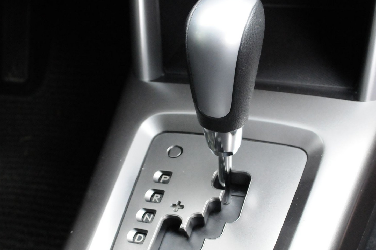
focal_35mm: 62
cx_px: 207
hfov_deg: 32.4
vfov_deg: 21.8
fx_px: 647
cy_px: 164
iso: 2000
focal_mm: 24
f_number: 5.6
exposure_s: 1/100
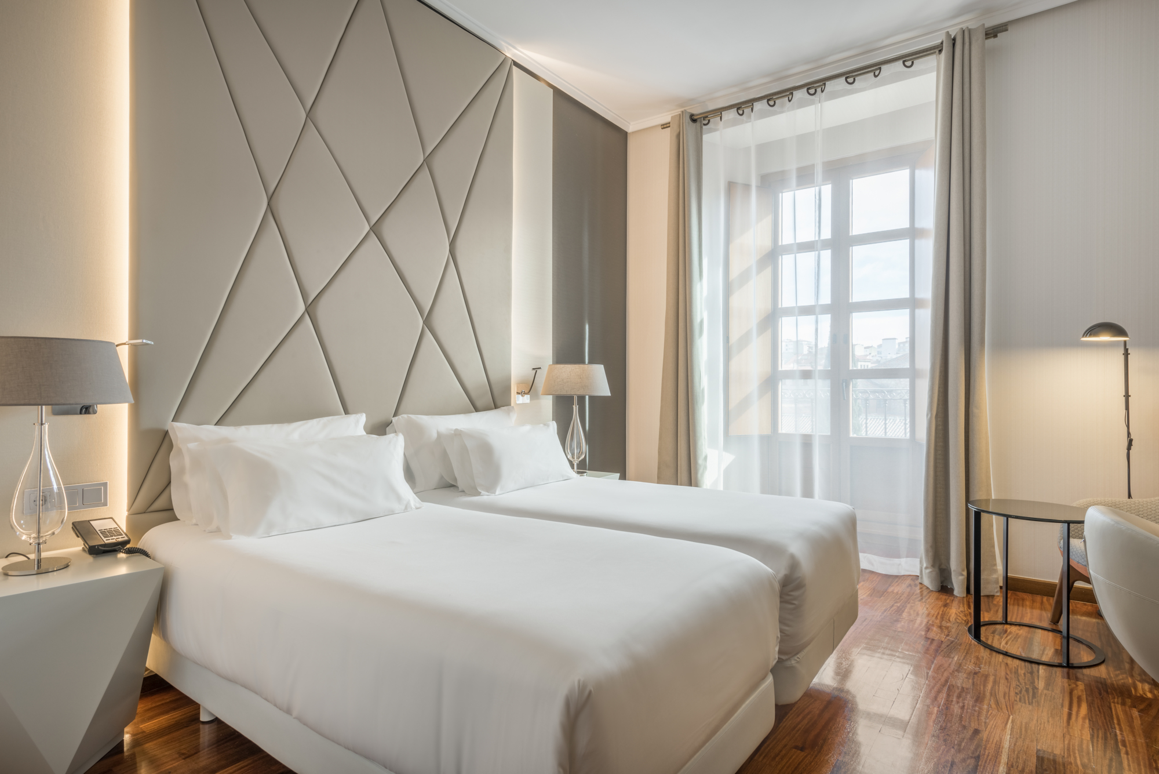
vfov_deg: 62.0
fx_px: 644
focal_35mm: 20
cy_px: 387
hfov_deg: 84.0
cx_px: 580
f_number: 11
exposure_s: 1/13
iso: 64
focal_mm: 20
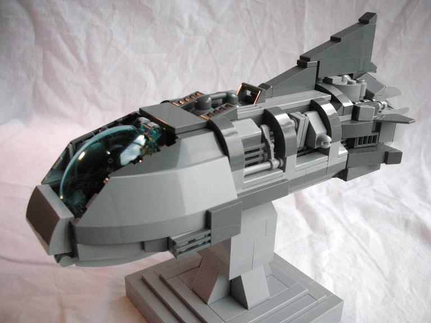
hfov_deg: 52.6
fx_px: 436
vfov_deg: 40.7
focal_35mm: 35
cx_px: 216
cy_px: 162
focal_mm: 5.8
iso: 244
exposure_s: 1/130
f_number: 2.8
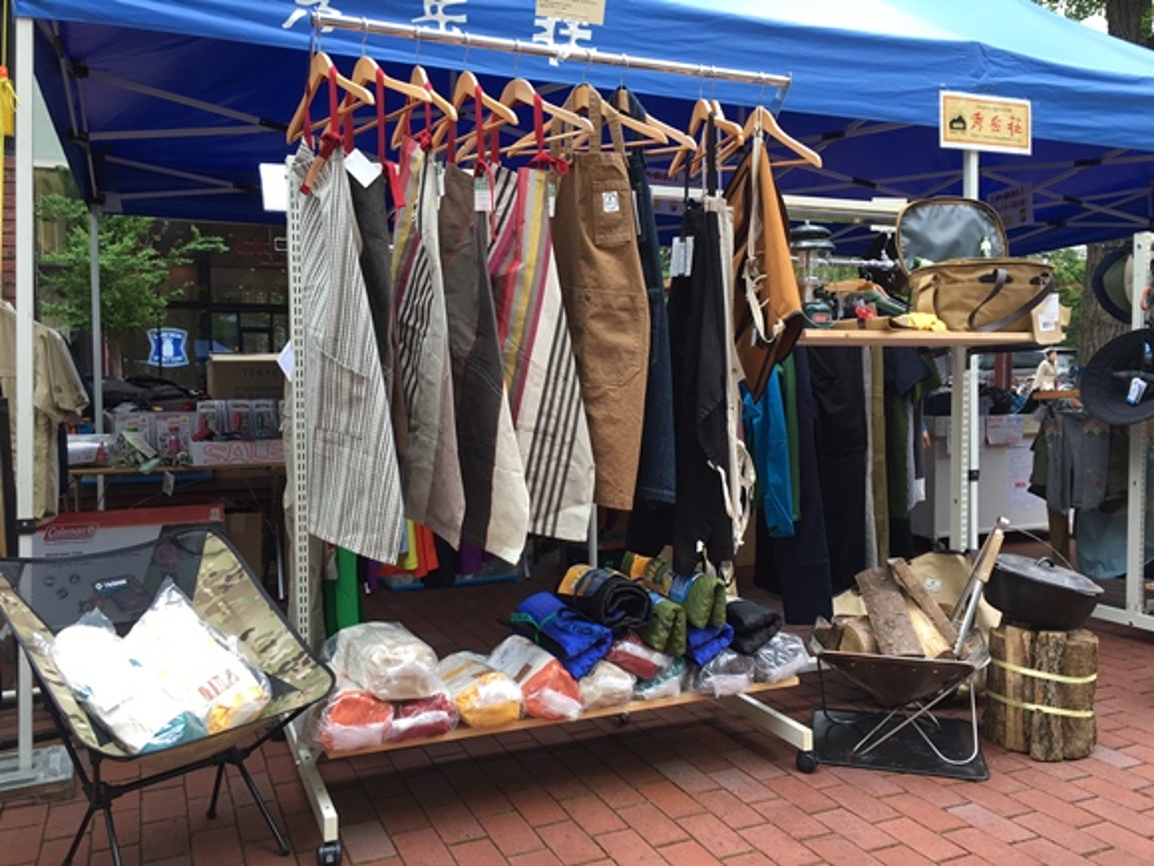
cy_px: 433
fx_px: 967
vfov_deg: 48.2
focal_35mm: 29
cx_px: 577
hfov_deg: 61.7
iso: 25
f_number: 2.2
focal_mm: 4.15
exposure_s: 1/170
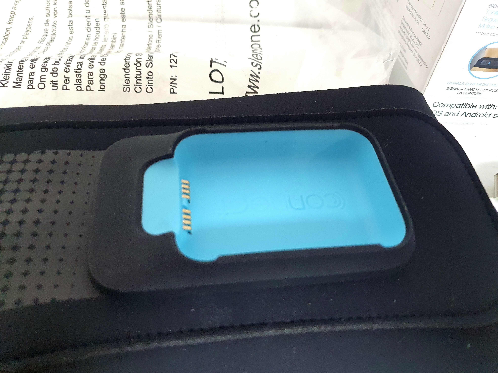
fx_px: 374
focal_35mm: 26
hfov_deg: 67.3
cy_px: 186
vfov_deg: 53.1
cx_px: 249
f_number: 1.5
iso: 250
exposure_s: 1/50
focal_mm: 4.32
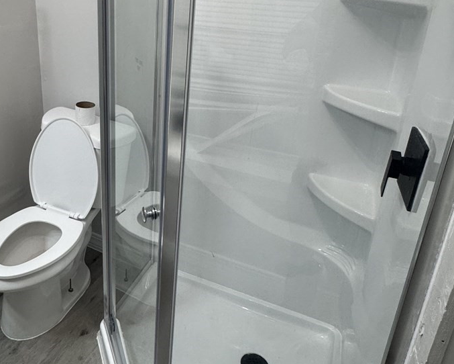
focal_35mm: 31
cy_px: 123
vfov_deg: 46.4
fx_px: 417
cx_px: 157
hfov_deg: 56.1
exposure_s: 1/120
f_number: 2.2
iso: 200
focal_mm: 2.22
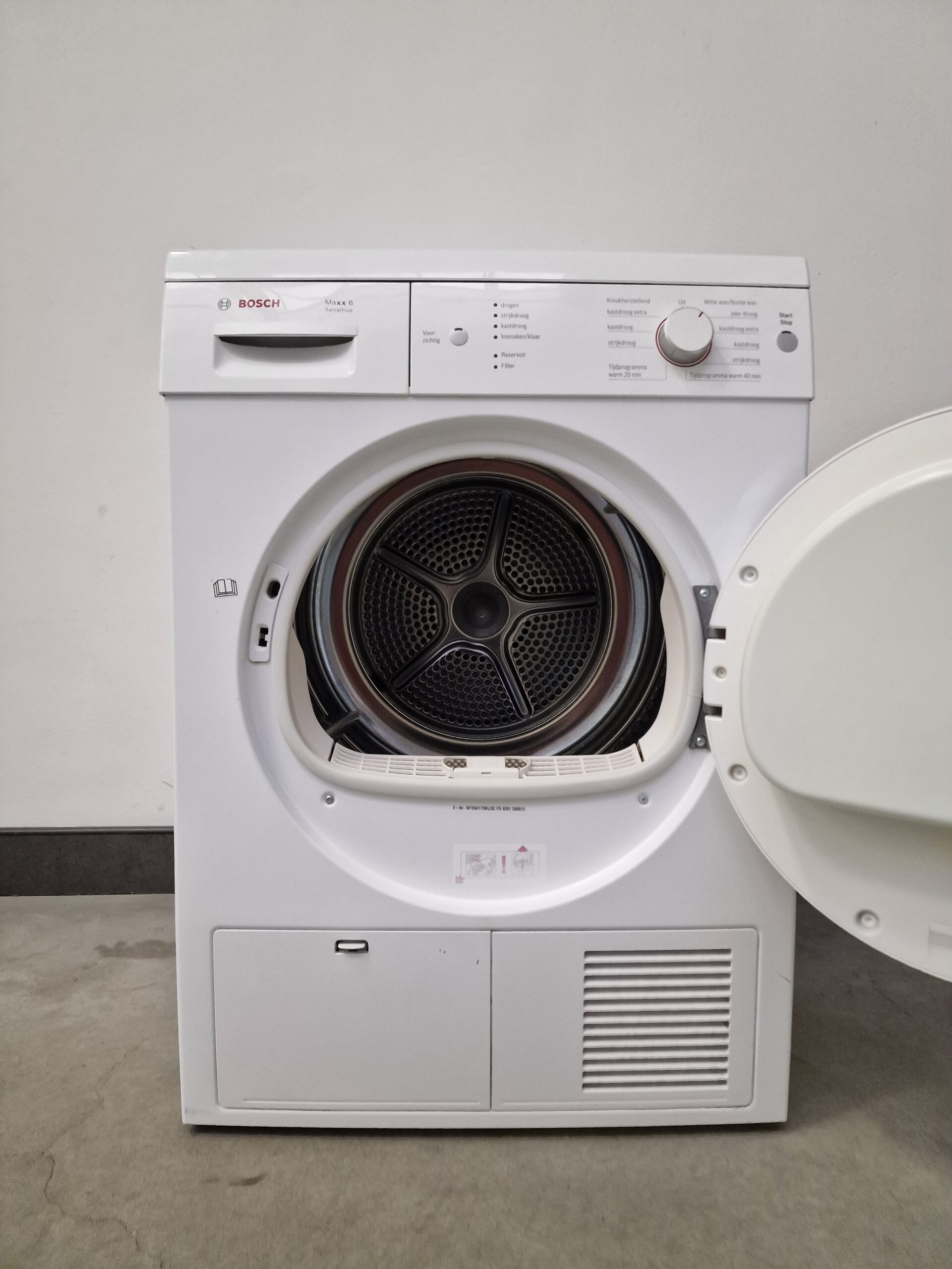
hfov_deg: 58.9
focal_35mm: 23
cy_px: 634
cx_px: 476
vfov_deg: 73.9
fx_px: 843
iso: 640
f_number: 1.8
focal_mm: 6.4
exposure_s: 1/100
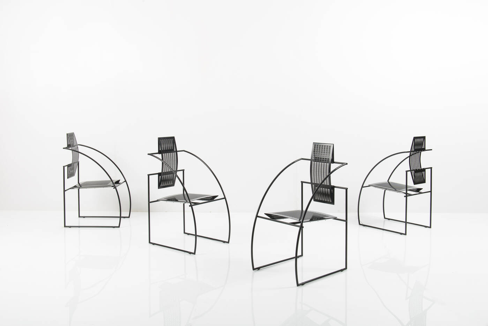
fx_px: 488
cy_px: 163
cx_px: 244
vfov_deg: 36.9
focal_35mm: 36
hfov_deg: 53.1
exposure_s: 1/200
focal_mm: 36
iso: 64
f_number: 11
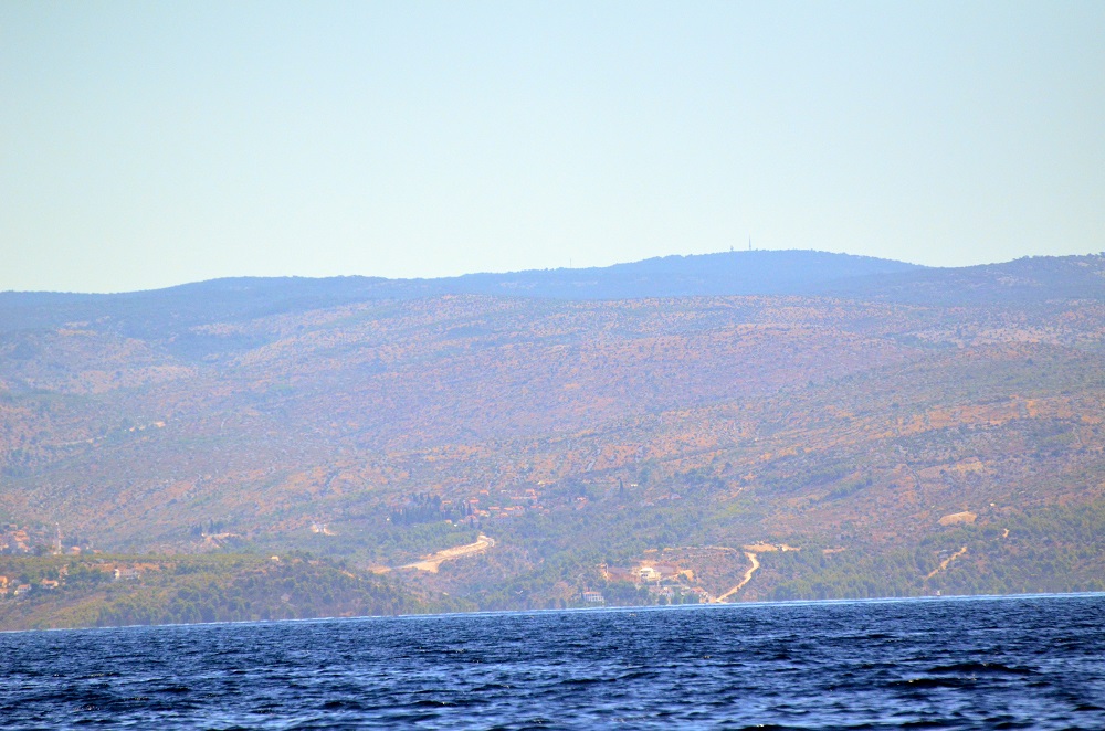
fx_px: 12404
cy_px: 366
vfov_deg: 3.4
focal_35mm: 405
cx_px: 552
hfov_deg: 5.1
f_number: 5.6
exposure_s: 1/8000
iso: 1400
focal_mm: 270
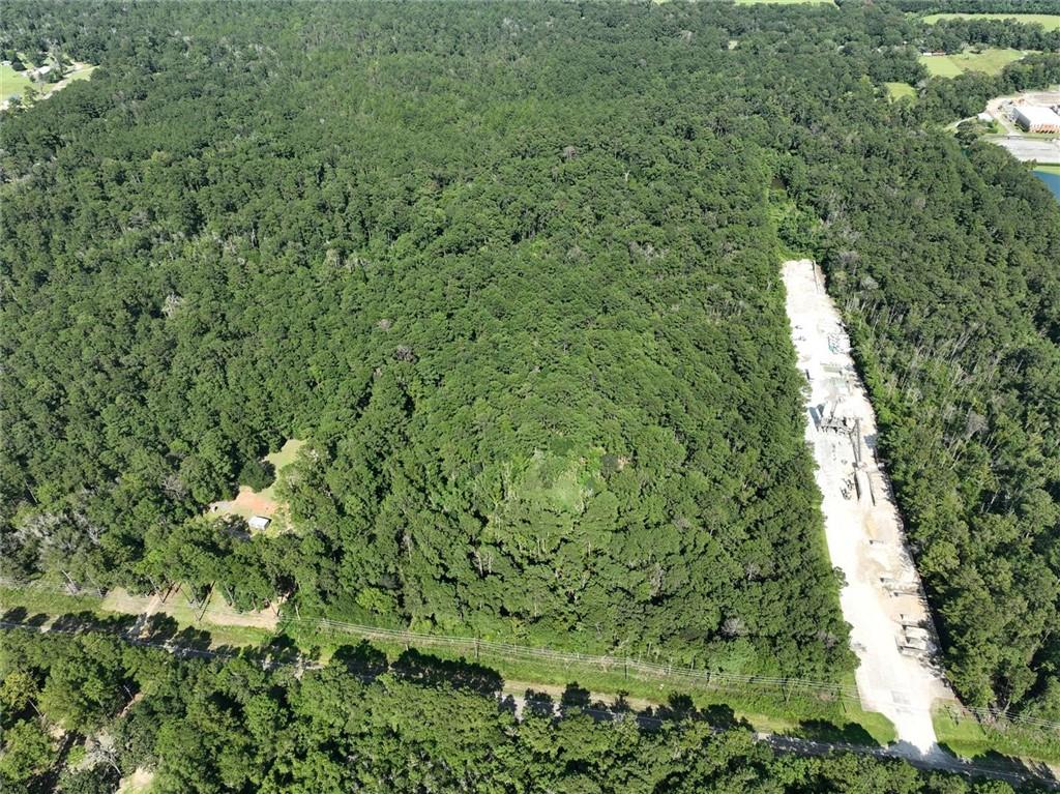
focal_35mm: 24
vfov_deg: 56.8
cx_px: 530
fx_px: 735
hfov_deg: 71.6
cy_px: 397
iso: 100
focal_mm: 12.29
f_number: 2.8
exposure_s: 1/1250
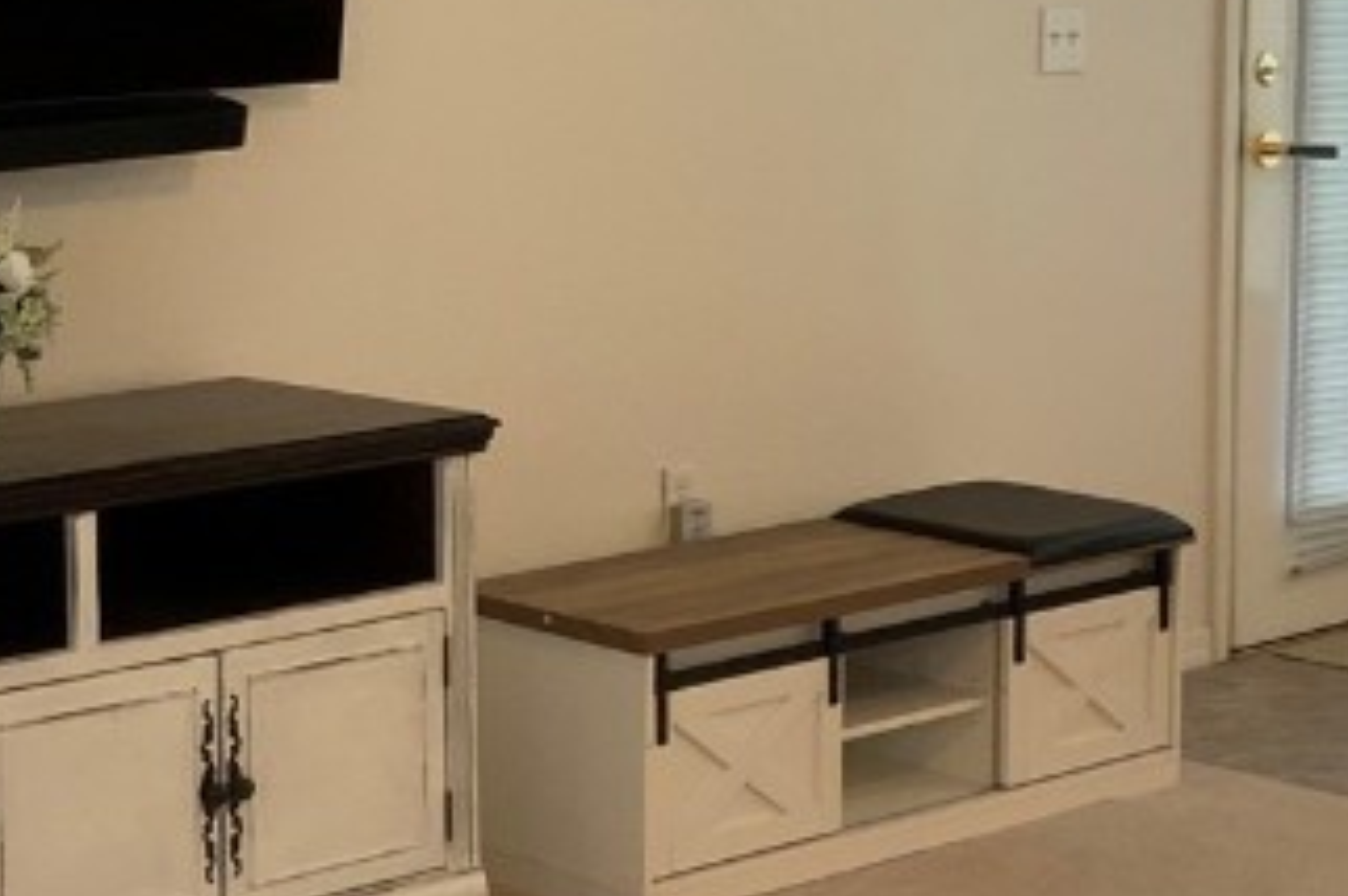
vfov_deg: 14.2
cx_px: 142
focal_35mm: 96
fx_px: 3591
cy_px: 272
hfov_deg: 20.8
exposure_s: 1/60
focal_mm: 3
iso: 100
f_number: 1.8
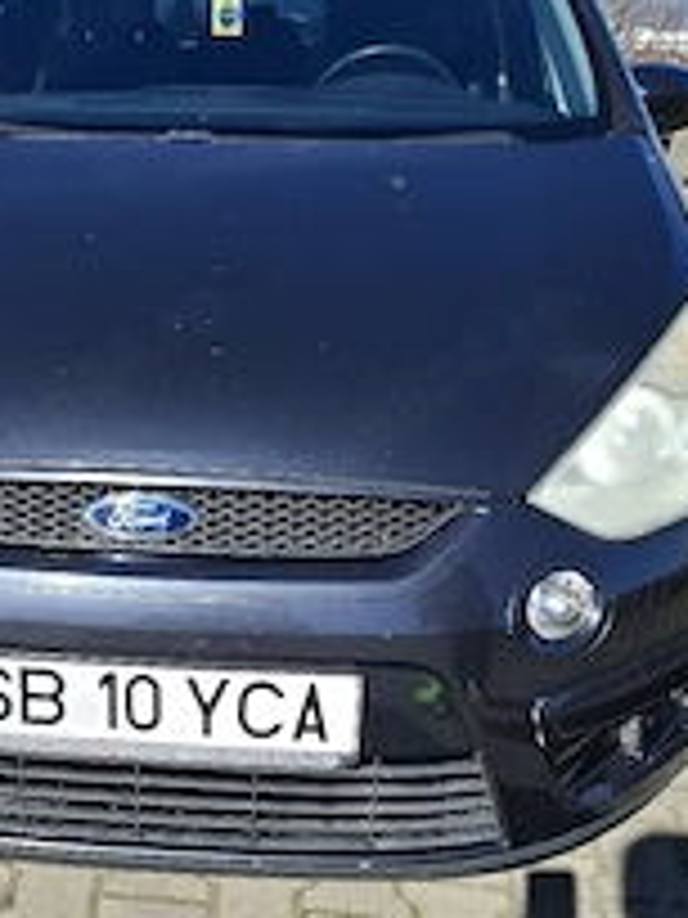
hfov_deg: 31.6
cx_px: 166
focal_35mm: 45
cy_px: 450
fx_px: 1193
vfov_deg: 42.1
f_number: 1.8
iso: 50
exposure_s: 1/1667
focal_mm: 5.54
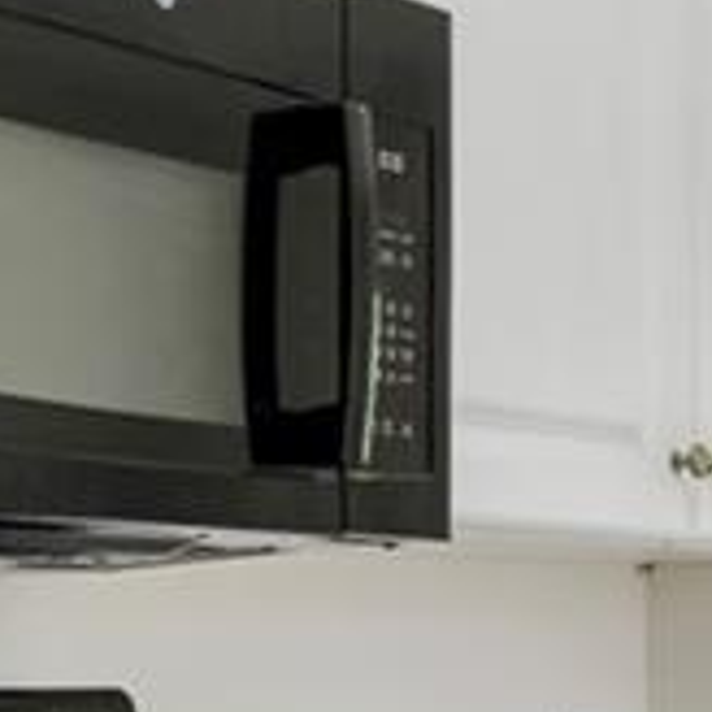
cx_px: 365
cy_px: 656
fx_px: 3192
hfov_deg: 12.7
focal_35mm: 137
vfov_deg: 12.6
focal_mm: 11
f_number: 9
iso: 100
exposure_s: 1/160
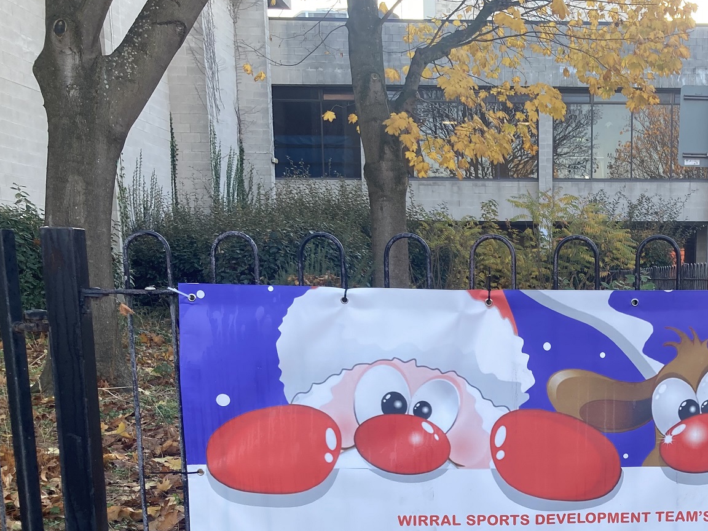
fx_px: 1002
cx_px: 590
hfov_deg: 37.2
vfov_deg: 28.8
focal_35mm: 49
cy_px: 446
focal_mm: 3.99
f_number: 1.8
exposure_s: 1/121
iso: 25
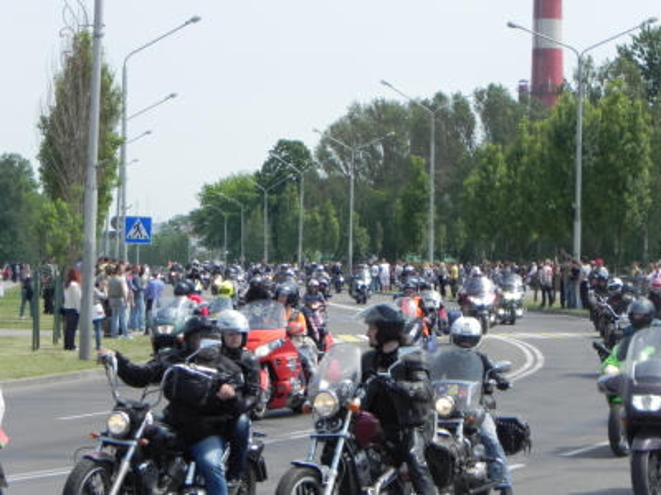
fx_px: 2463
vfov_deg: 11.5
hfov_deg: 15.3
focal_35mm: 129
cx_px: 330
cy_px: 248
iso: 160
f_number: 7.1
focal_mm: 23
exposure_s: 1/372
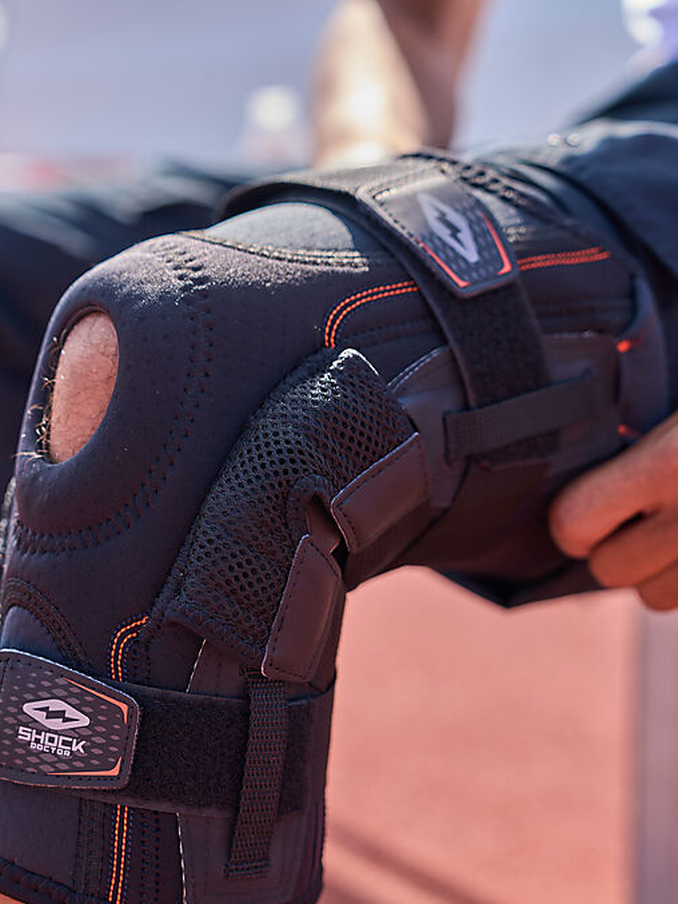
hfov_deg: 20.7
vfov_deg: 27.3
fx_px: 1854
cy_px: 576
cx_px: 266
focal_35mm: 71
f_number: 2.8
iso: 50
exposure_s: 1/400
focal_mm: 50
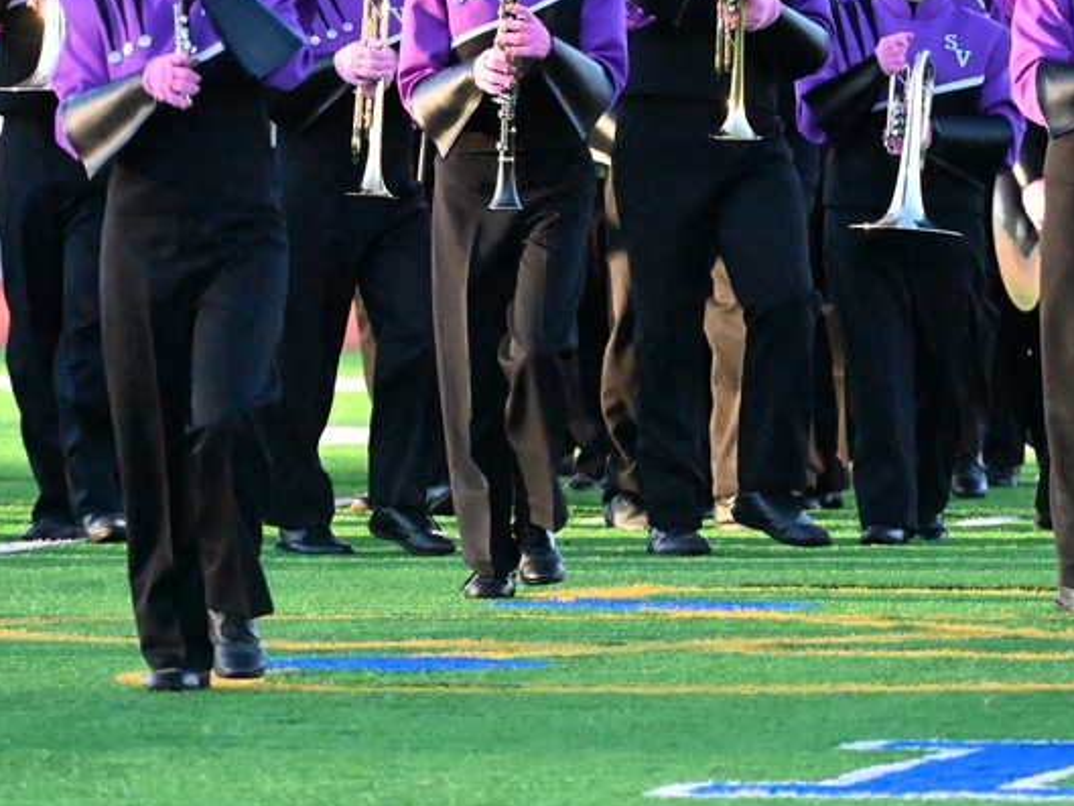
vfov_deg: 2.7
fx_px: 17317
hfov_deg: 3.6
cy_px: 192
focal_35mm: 558
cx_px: 546
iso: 36000
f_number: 8
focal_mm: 300
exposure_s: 1/8000
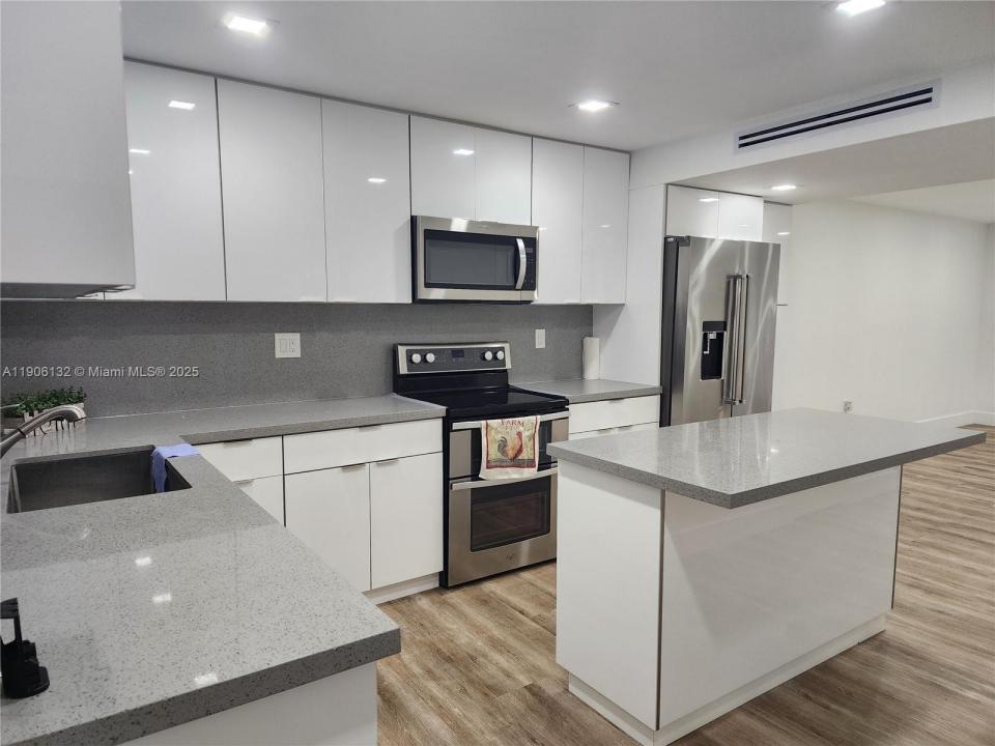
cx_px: 498
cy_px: 373
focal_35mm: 23
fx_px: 661
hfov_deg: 73.9
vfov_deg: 58.9
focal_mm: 6.4
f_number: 1.8
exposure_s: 1/120
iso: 200
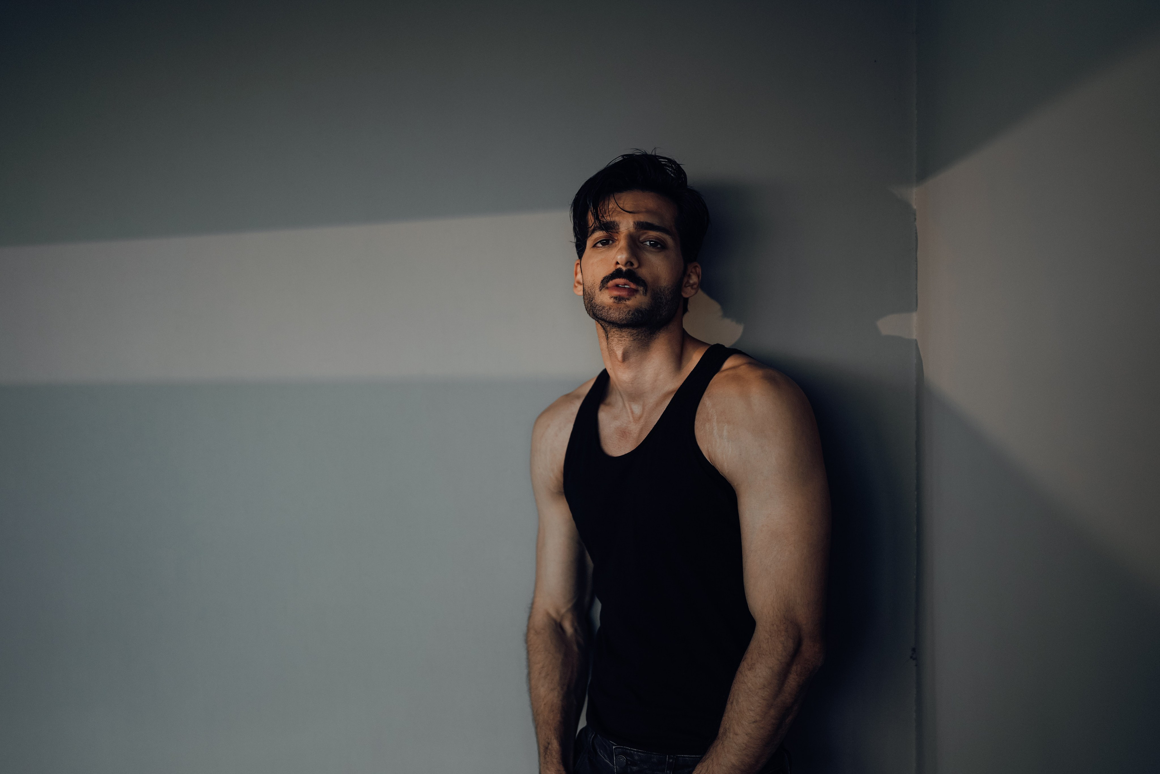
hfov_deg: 54.4
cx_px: 580
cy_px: 387
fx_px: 1128
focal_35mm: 35
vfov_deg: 37.9
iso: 250
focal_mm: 35
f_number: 1.4
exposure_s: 1/2000
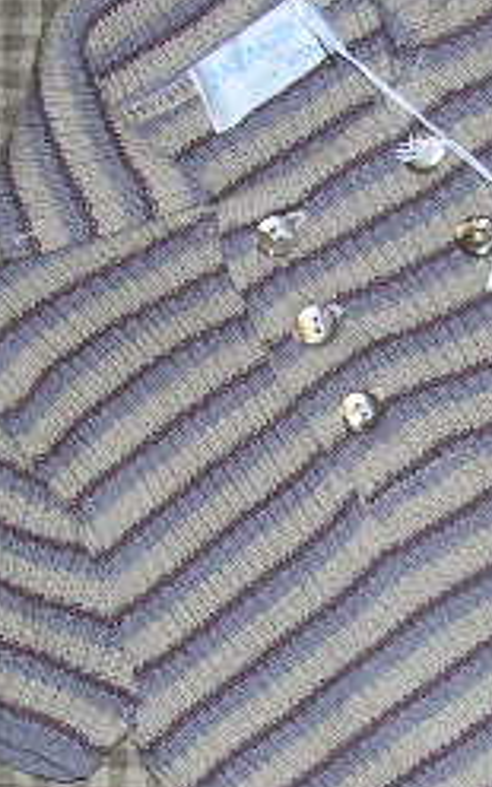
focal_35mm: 104
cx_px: 476
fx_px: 2231
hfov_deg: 12.5
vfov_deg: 19.9
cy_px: 571
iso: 50
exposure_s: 1/60.1
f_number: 2.8
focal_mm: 5.8
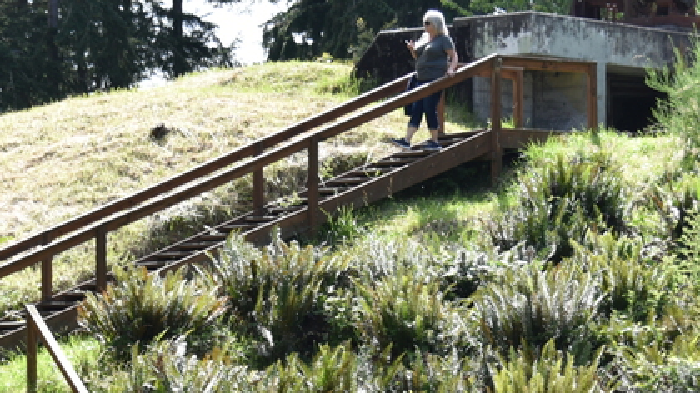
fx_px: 4268
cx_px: 423
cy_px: 413
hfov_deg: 9.4
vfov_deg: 5.3
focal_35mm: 230
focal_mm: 72
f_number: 6.3
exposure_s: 1/160
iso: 100
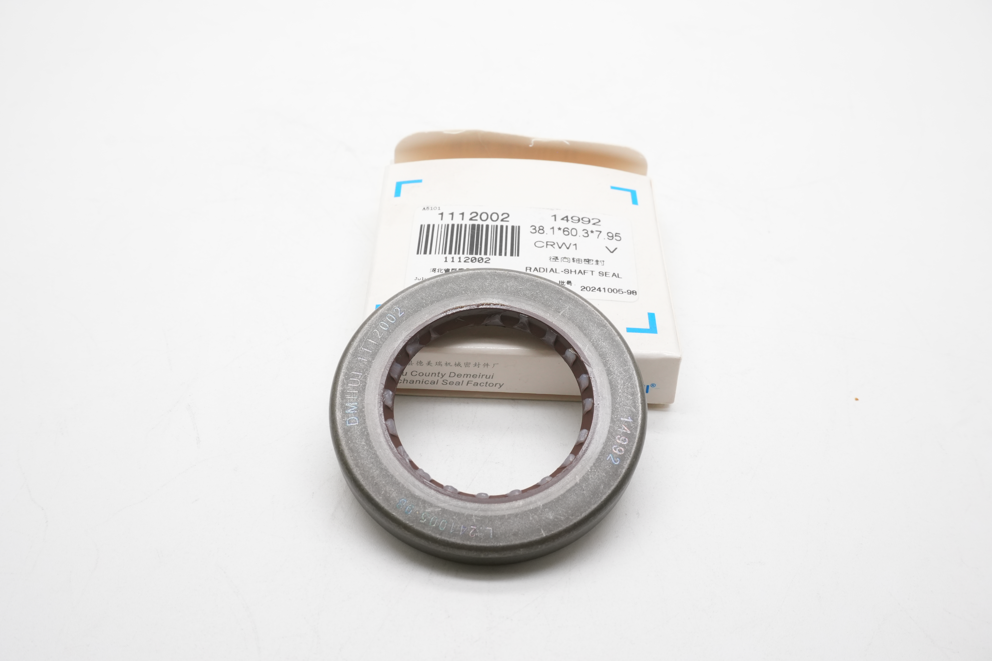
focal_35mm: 38
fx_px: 1033
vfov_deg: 35.5
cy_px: 330
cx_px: 496
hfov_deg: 51.3
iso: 640
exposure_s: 1/60
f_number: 11
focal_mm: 25
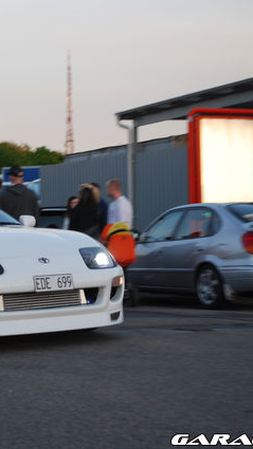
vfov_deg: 23.7
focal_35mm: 90
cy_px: 223
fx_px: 1074
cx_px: 14
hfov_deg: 13.3
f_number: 5.3
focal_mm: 38
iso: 200
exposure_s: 1/80
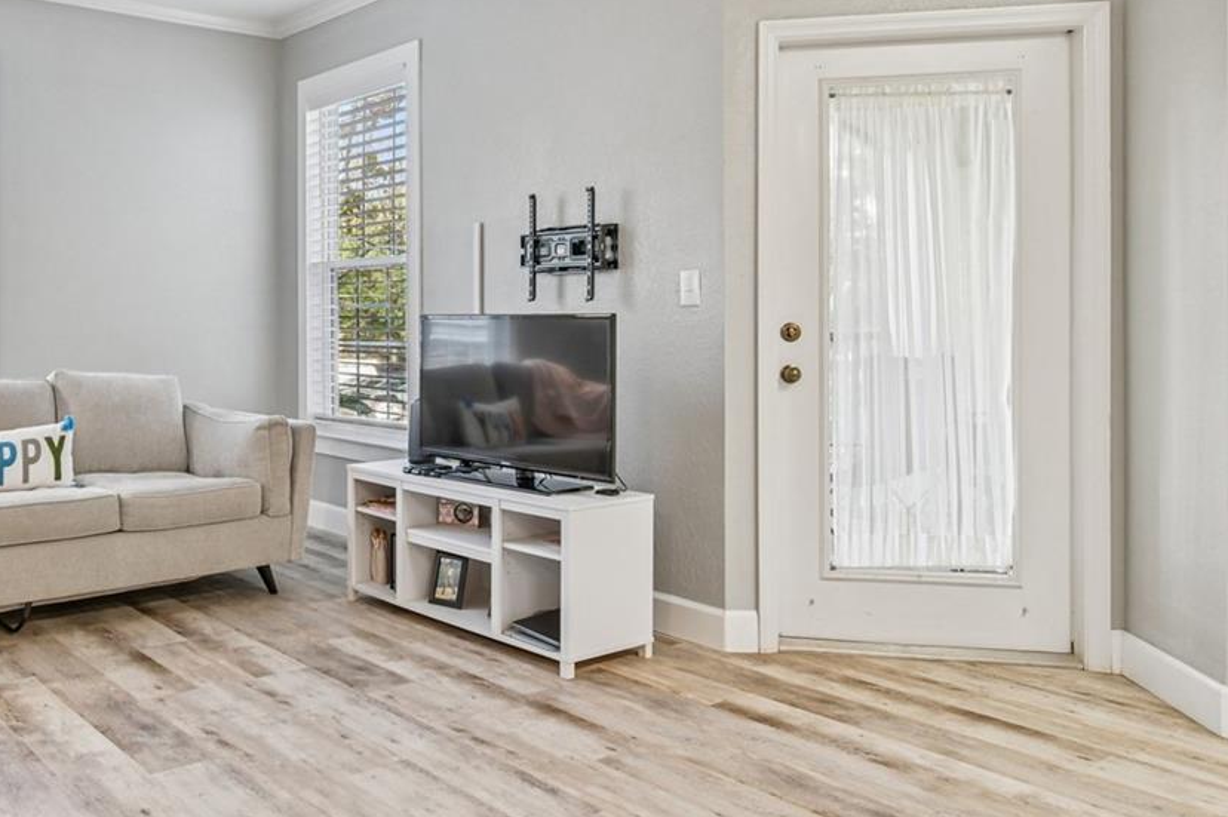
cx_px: 317
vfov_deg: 44.5
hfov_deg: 60.4
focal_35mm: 29
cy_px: 305
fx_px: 989
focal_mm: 10
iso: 100
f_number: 7.1
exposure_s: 1/6
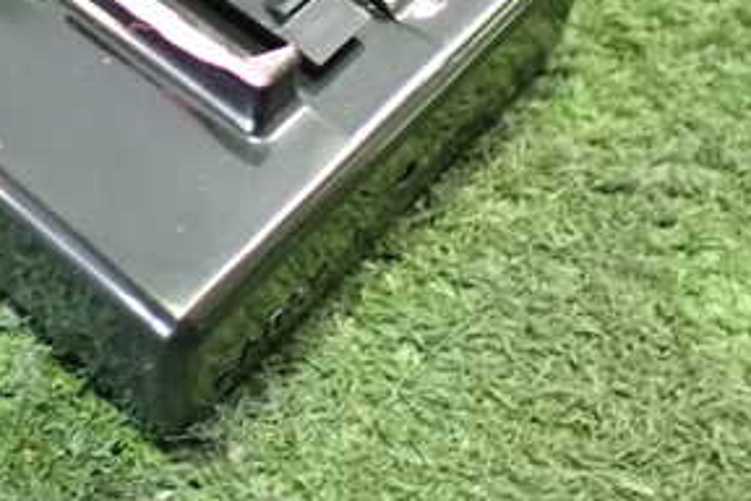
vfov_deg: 20.2
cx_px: 125
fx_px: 1356
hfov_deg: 30.1
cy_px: -16
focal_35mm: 65
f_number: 2.3
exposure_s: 1/25
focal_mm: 5.4
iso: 1600
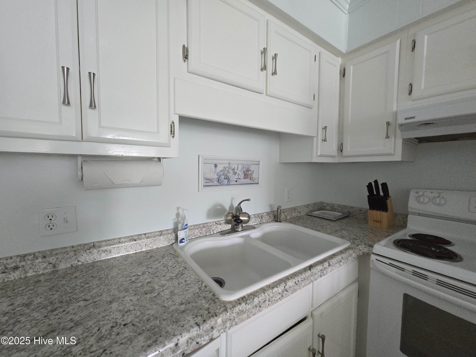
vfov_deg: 89.9
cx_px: 238
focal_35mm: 13
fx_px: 179
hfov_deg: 106.2
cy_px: 178
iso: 640
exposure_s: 1/60
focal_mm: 2.2
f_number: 2.2
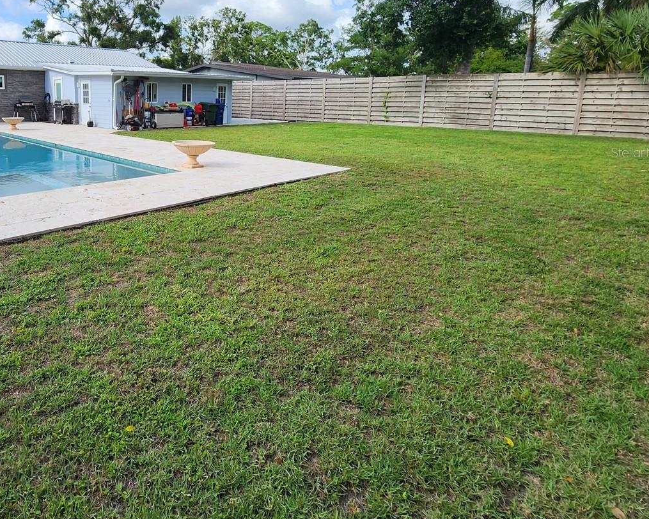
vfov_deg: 65.3
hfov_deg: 74.4
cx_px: 160
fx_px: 384
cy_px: 152
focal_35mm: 20
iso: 50
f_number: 2.2
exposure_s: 1/1369
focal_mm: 2.2
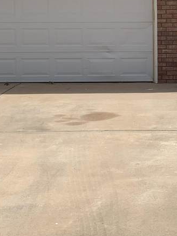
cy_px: 52
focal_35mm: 76
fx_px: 519
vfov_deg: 25.3
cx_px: 141
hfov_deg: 19.2
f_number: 1.8
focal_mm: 4.25
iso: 25
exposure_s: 1/3788
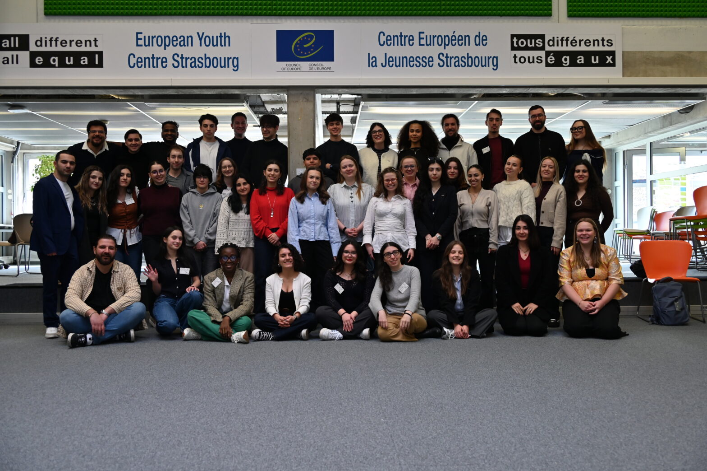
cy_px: 236
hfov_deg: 53.2
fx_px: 706
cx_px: 354
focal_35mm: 36
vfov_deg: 36.8
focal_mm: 36
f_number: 4.8
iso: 1400
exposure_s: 1/125
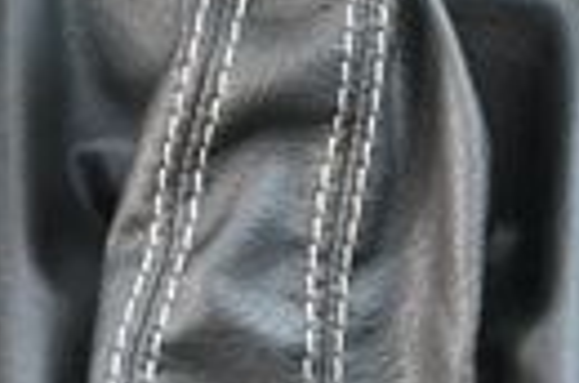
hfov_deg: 9.1
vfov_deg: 6.1
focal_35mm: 226
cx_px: 276
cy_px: 125
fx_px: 3621
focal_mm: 30.5
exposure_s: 1/125
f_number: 4.8
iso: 3200
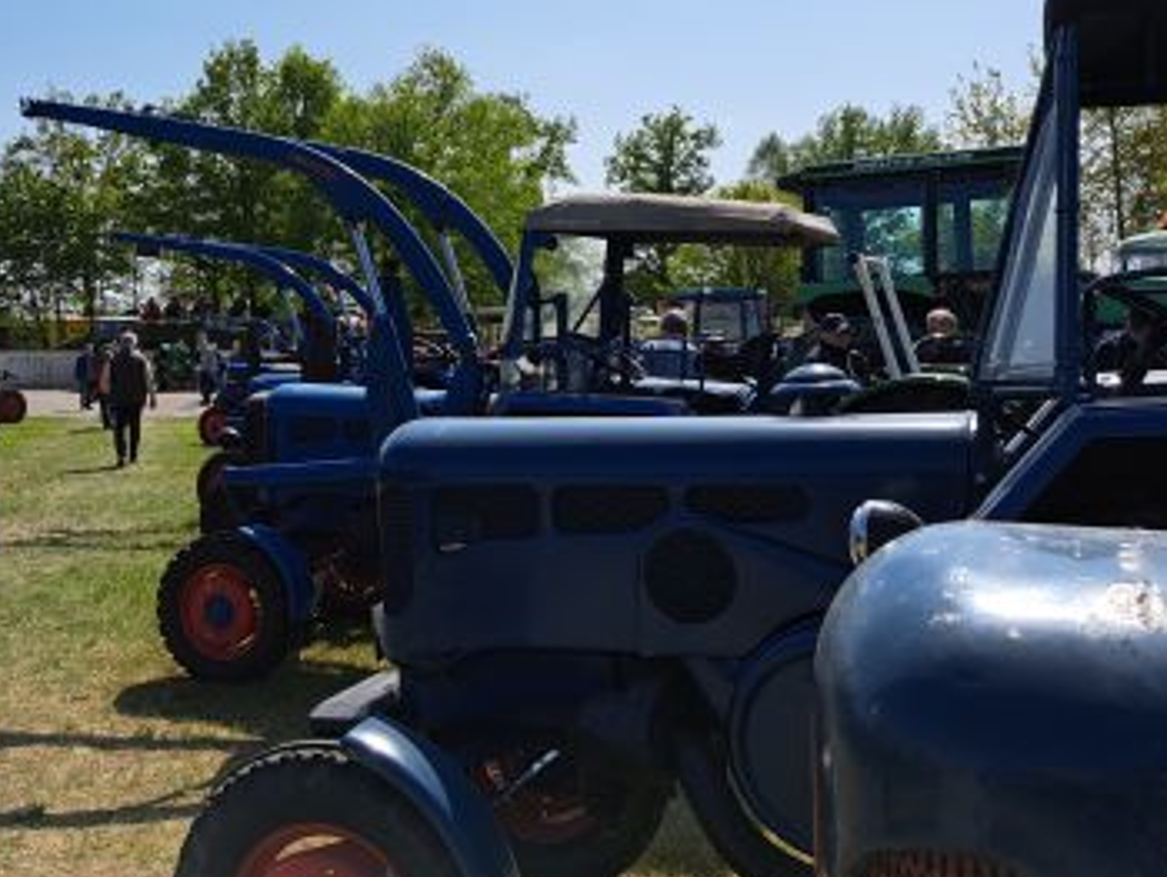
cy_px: 288
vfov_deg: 34.8
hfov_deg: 45.3
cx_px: 423
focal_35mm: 41
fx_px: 1383
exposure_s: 1/1616
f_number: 1.8
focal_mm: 5.23
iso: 50
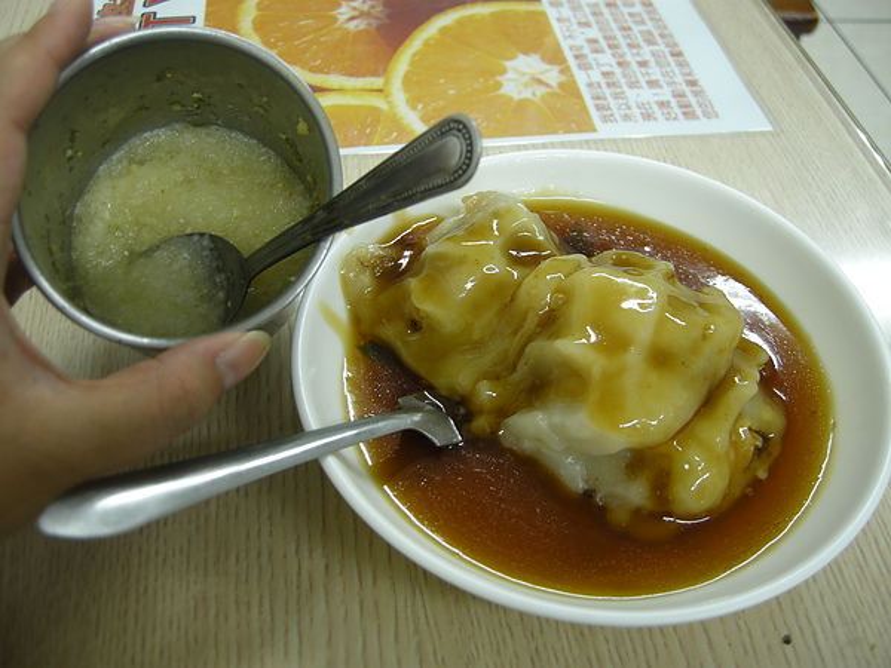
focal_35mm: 35
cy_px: 334
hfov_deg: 52.6
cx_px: 446
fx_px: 901
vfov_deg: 40.7
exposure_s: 1/7.9
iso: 67
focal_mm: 7.5
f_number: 2.7
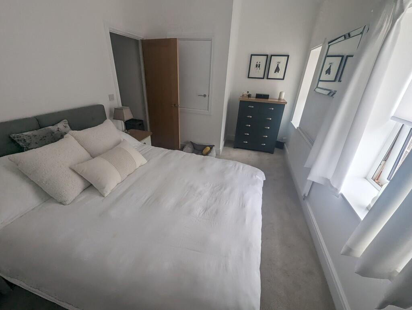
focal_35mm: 13
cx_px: 206
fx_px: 155
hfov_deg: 106.1
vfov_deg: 90.1
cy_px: 155
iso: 59
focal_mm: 1.95
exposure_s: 1/116
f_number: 2.2
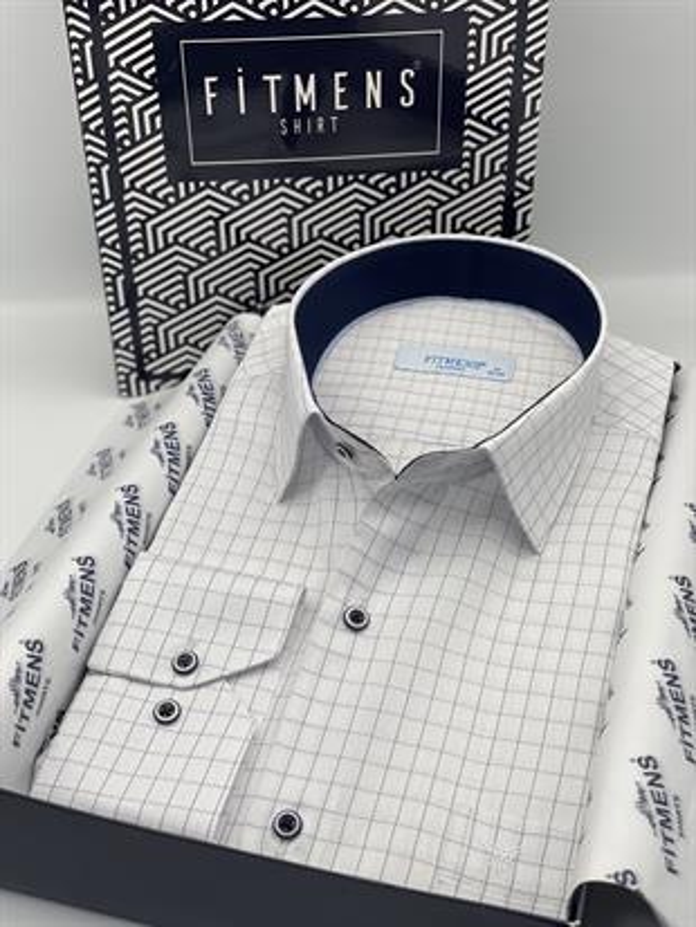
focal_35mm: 52
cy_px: 464
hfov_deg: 28.0
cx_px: 348
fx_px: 1393
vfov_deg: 36.8
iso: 25
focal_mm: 6
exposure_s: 1/149
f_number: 2
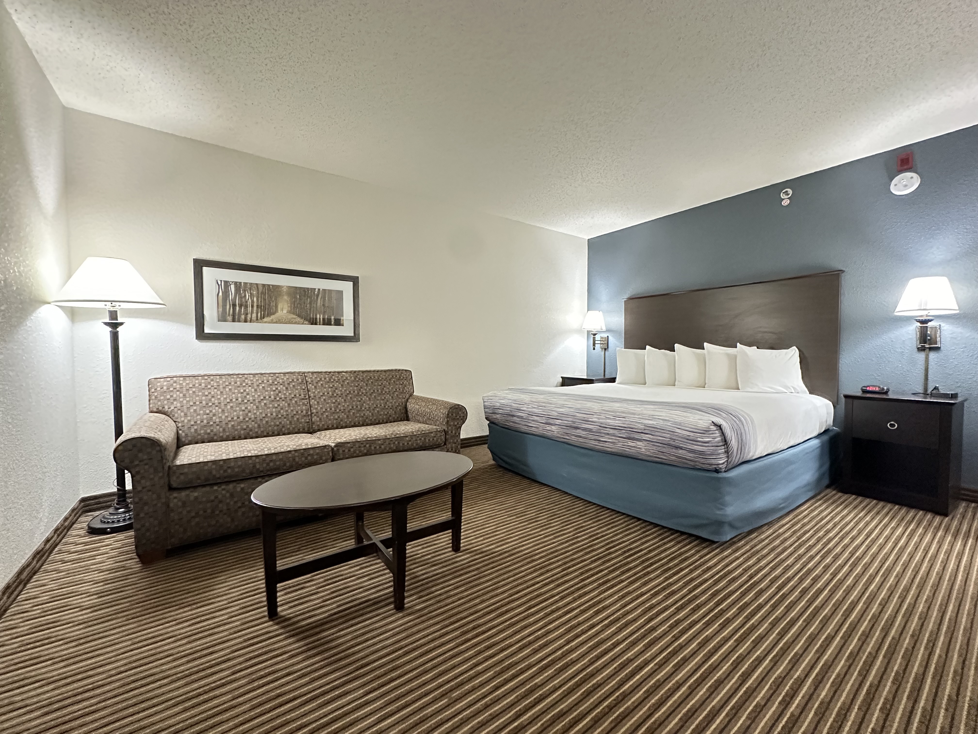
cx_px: 489
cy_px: 367
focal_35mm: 14
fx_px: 396
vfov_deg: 85.7
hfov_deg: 102.1
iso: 1000
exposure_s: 1/40
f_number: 2.2
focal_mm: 2.22
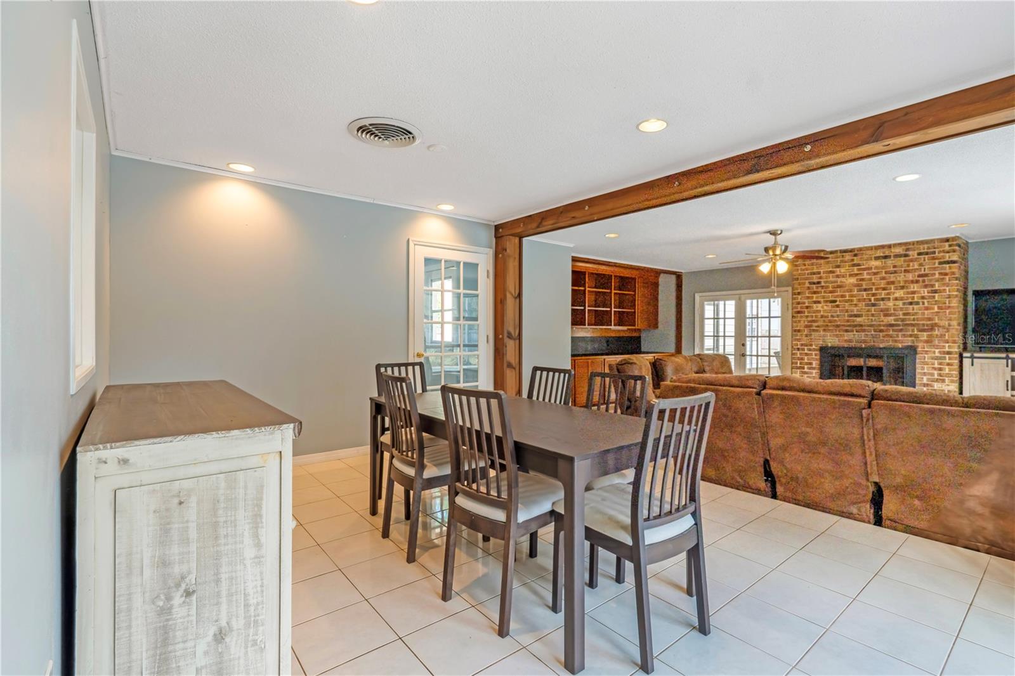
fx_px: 465
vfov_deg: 72.0
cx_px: 508
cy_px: 338
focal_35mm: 16
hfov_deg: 95.0
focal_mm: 11
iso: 250
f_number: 9
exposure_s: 1/80
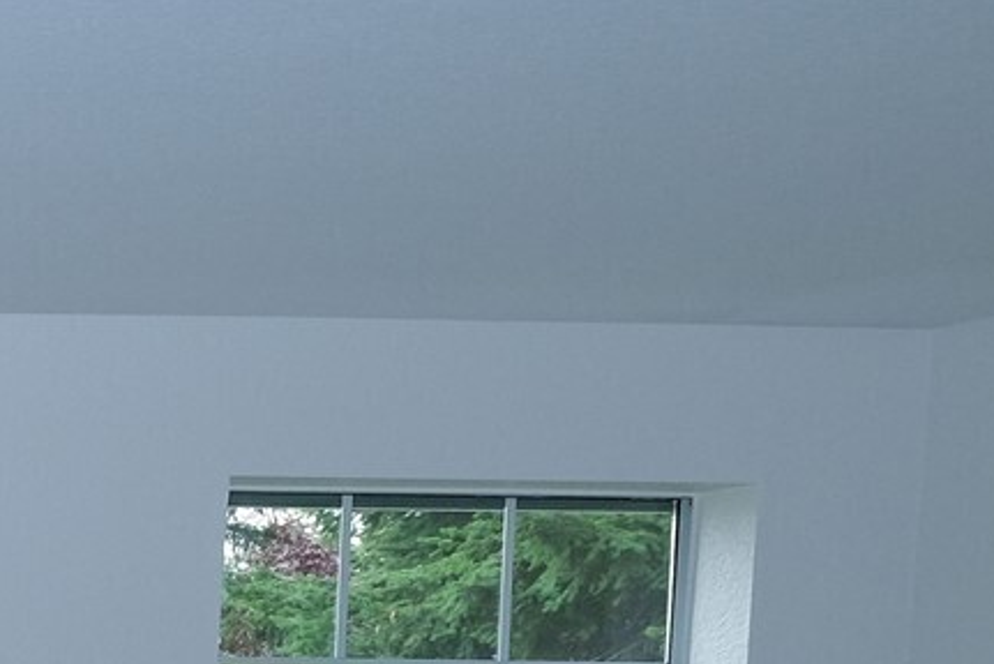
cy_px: 1101
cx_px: -707
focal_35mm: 59
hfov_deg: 22.8
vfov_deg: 19.0
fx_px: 1630
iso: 500
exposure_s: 1/60
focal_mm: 10
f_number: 7.1
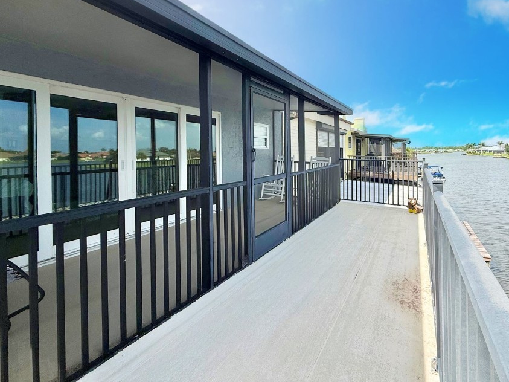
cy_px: 152
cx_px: 299
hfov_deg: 90.1
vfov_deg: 73.9
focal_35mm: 17
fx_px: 250
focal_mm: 2.22
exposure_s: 1/1534
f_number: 2.2
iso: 50
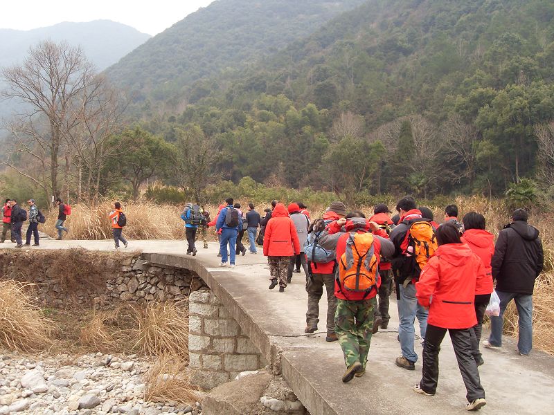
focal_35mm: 37
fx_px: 592
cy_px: 208
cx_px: 277
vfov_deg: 38.7
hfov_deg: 50.1
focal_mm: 6.3
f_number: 2.8
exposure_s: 1/90
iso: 80
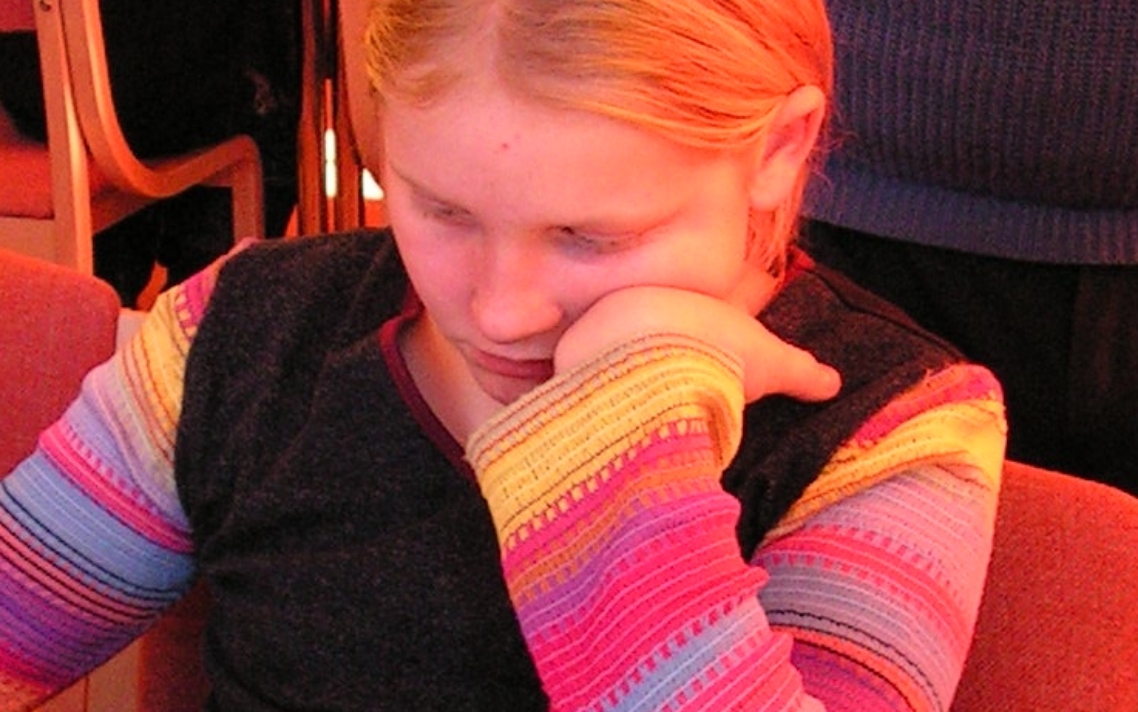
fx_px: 3288
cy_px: 695
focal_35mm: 106
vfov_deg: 12.2
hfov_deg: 19.6
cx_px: 414
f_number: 3.2
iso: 160
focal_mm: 6
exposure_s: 1/40
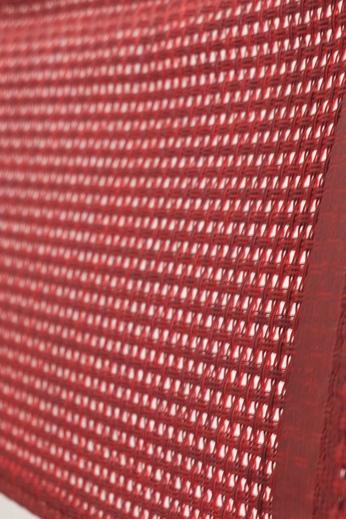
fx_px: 1413
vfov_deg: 20.8
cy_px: 316
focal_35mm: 98
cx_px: 256
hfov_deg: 13.9
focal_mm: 21.25
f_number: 4
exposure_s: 1/5
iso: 100
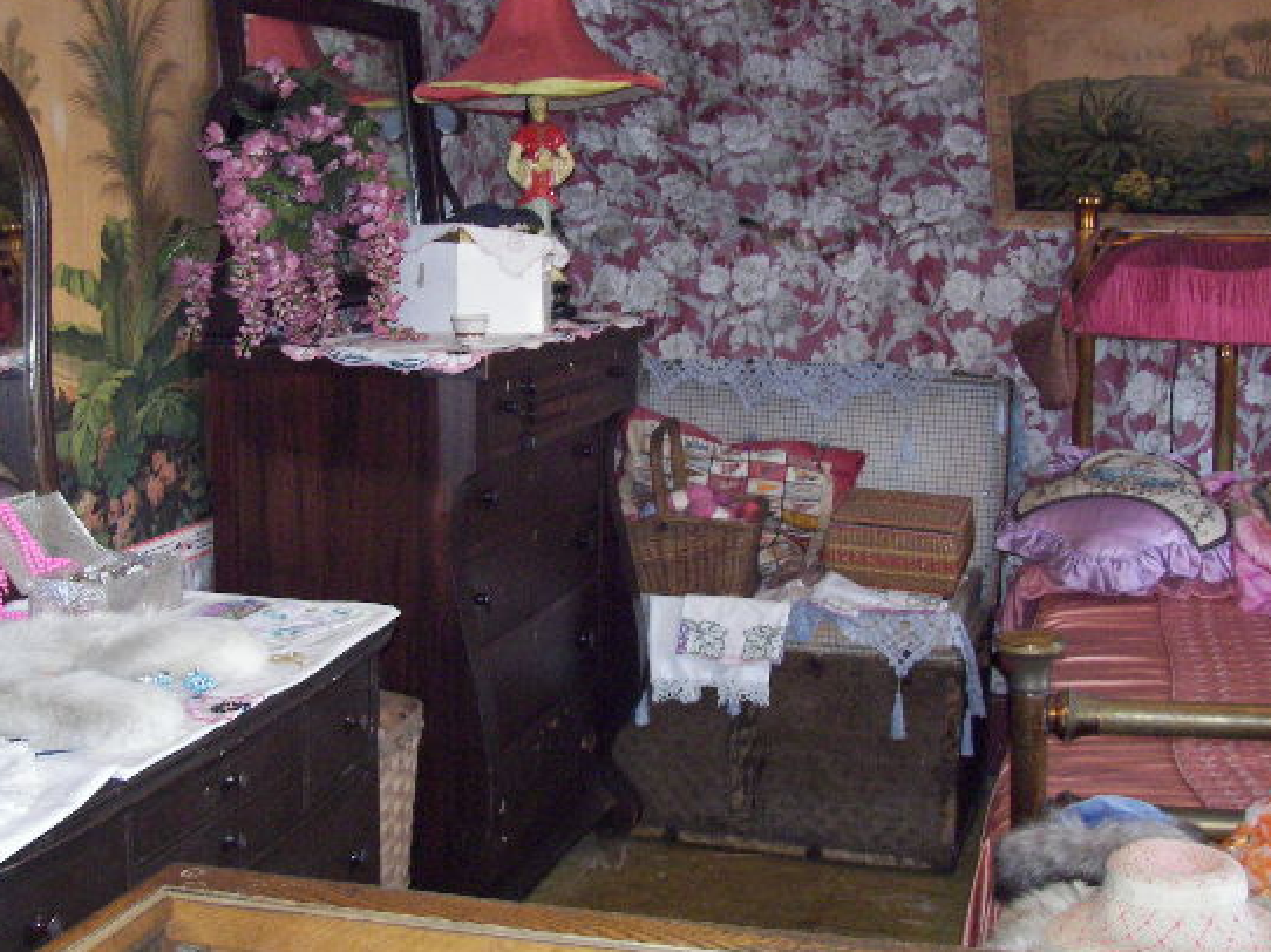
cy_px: 444
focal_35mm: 49
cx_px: 558
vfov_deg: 29.6
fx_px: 1798
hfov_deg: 38.9
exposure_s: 1/30
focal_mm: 6
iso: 200
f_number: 2.8
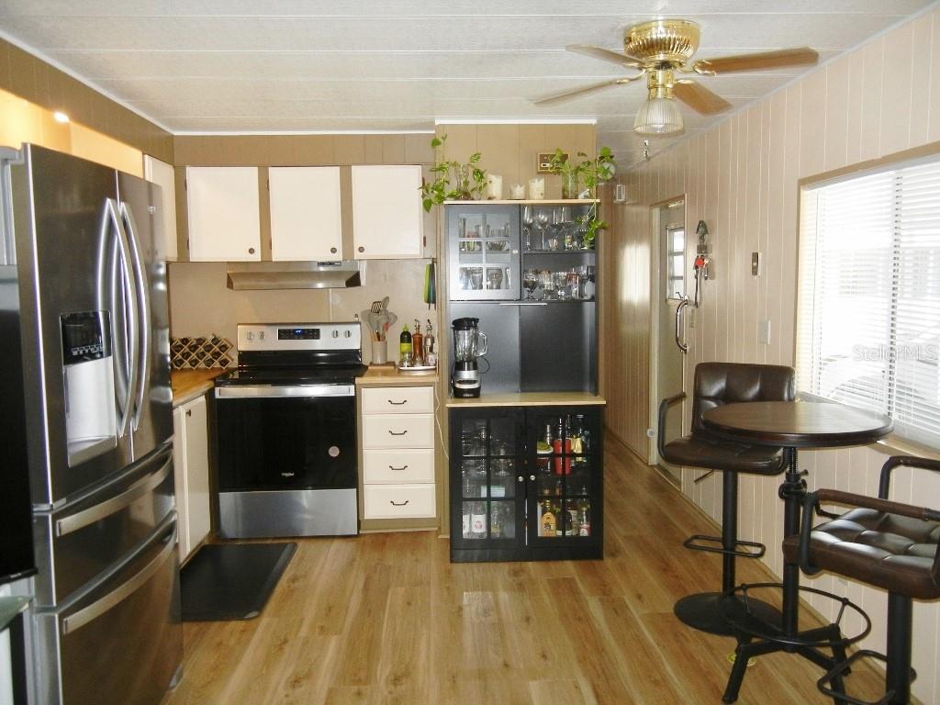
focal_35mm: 30
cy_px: 352
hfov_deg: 60.0
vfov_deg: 46.8
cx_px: 470
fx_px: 815
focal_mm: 5.4
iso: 268
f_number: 3.5
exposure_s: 1/30
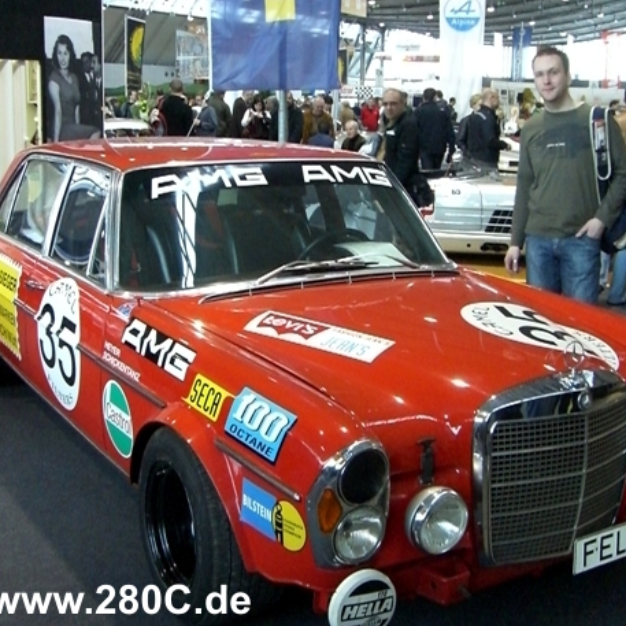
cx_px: 312
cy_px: 305
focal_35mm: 47
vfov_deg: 36.1
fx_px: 962
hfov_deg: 36.1
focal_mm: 6.2
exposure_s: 1/40
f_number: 2.7
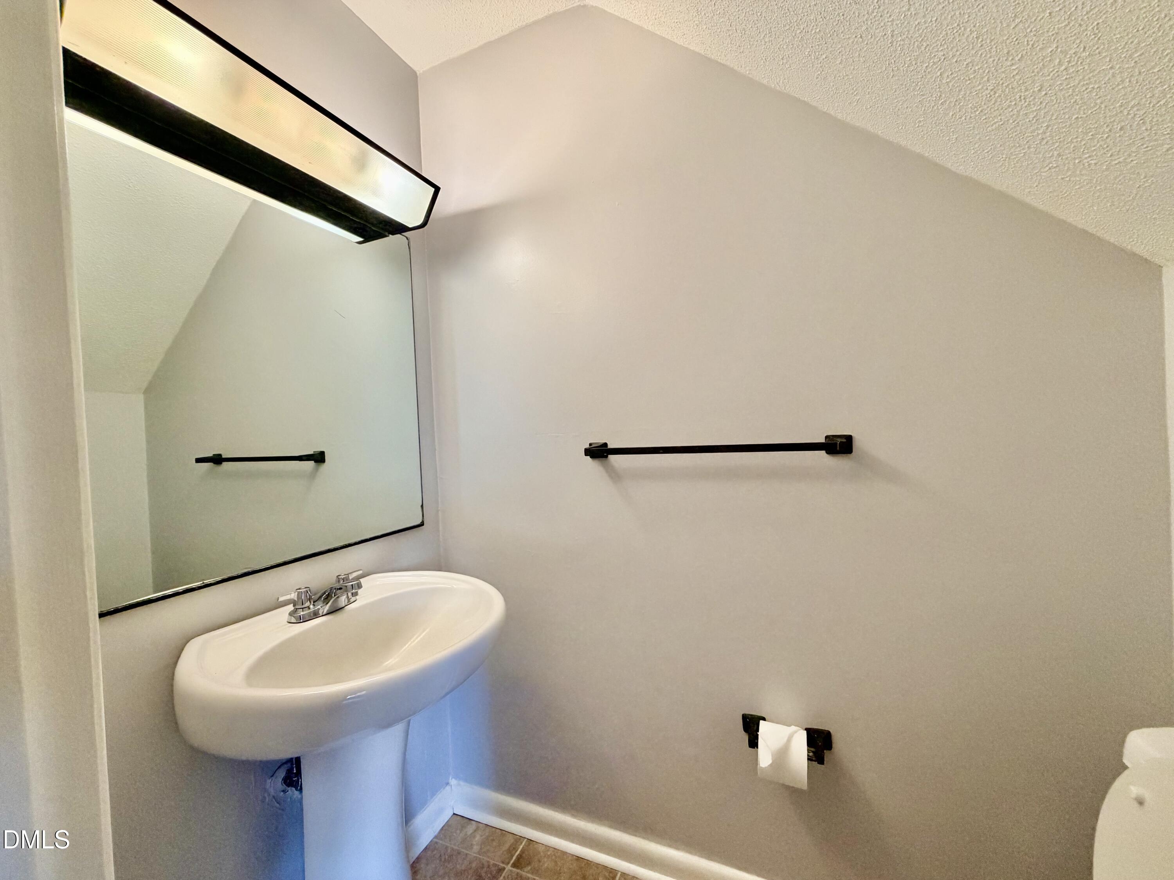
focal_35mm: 14
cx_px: 587
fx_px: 475
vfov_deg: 85.7
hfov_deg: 102.1
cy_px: 440
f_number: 2.2
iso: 250
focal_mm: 2.22
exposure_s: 1/120
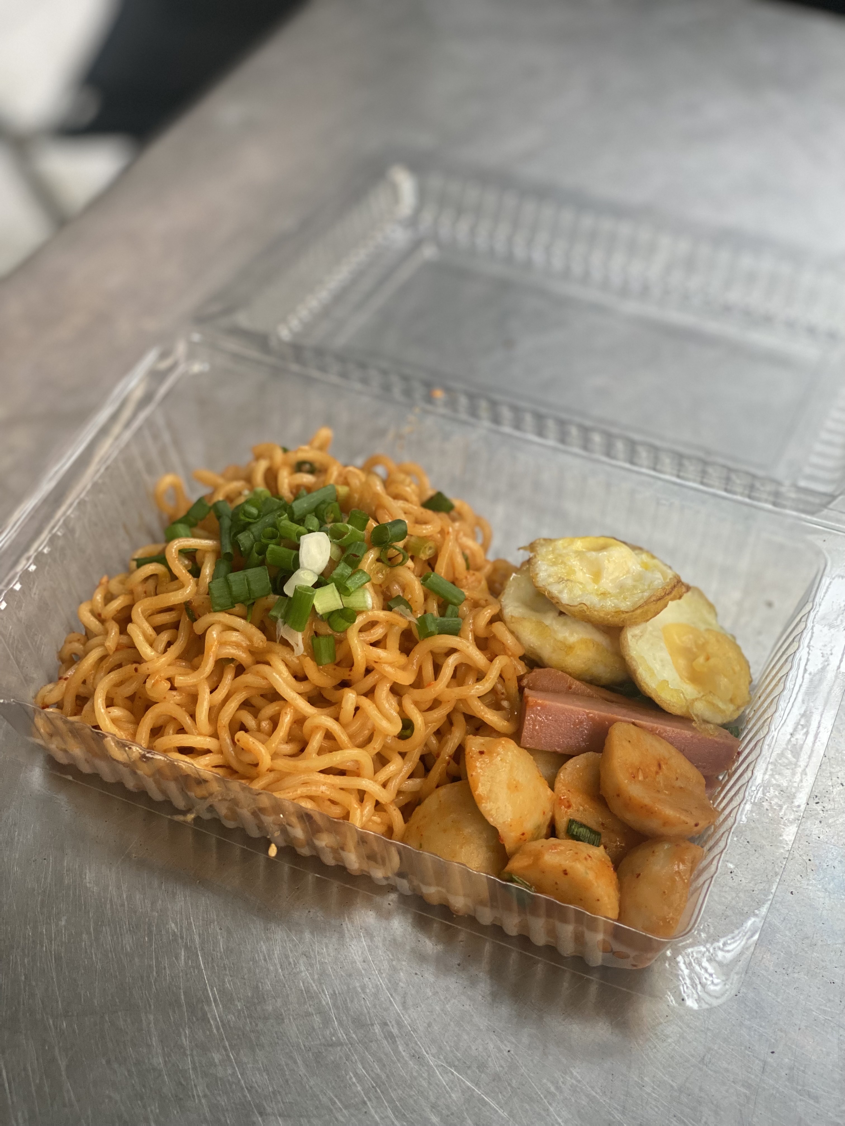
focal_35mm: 52
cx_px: 422
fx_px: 1692
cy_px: 563
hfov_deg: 28.0
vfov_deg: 36.8
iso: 160
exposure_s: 1/122
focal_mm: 6
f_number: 2
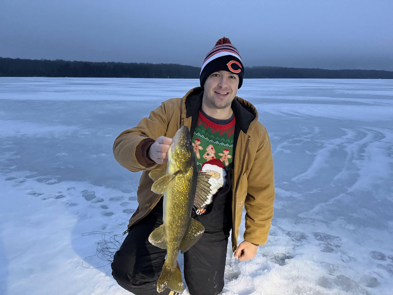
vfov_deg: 56.8
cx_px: 196
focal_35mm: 24
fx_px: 272
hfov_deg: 71.6
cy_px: 148
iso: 1600
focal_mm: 6.76
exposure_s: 1/27
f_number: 1.78
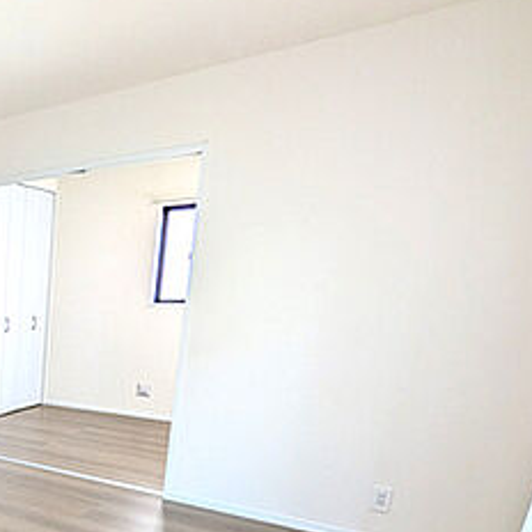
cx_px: -126
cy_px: 425
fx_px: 574
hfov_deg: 36.5
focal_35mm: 33
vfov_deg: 47.1
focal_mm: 1.83
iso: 50
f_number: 2.2
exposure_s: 1/184
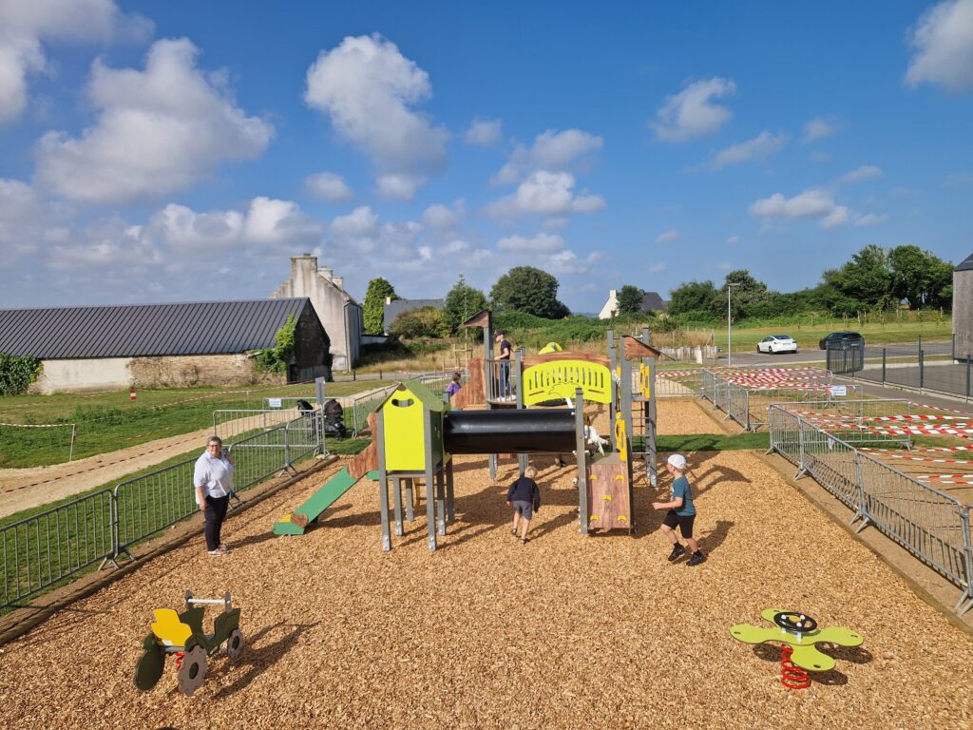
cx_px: 486
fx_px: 646
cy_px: 365
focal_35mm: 23
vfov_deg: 58.9
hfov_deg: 73.9
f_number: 1.8
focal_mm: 5.4
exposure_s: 1/2176
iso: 50
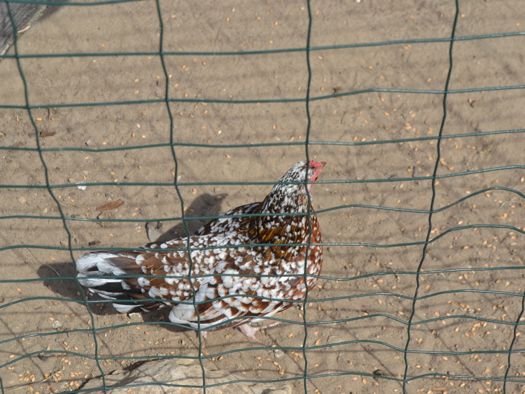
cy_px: 197
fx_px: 1358
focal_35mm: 90
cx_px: 242
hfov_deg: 21.9
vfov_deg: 16.5
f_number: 7.1
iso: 100
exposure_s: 1/200
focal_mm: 55
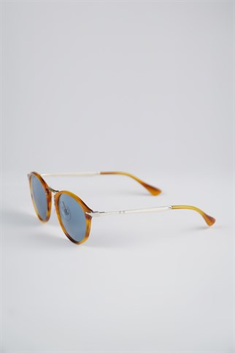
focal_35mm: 105
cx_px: 118
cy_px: 176
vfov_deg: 19.5
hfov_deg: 13.0
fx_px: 1028
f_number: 4.5
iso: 100
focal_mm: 70
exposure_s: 1/125
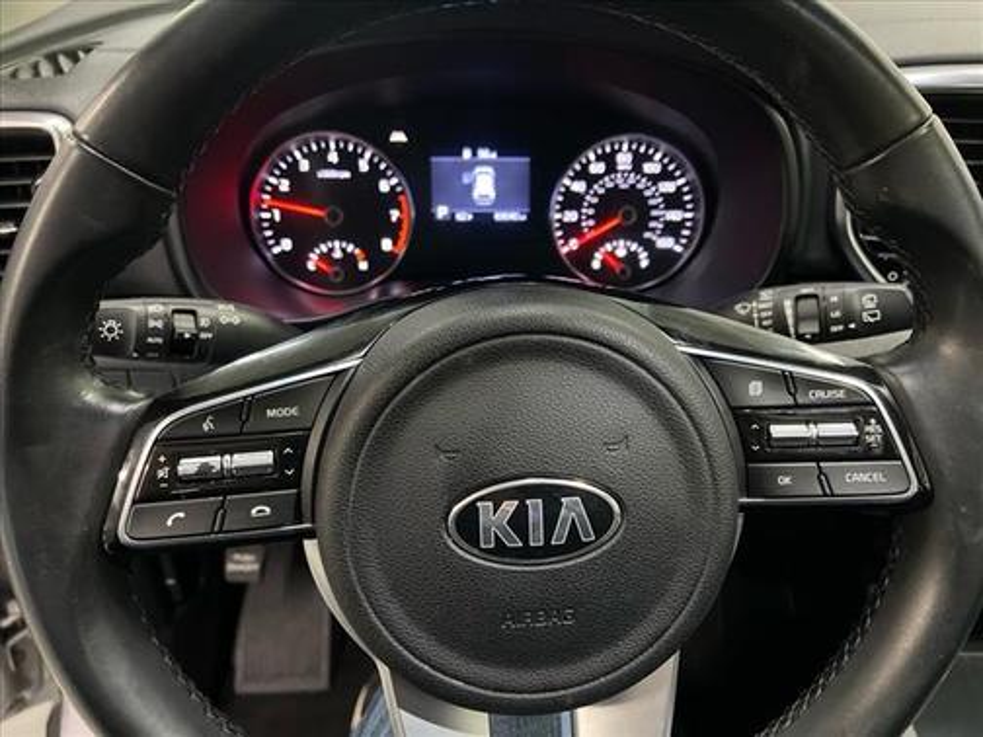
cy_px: 368
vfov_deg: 53.1
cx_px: 492
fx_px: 738
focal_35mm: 26
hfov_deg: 67.3
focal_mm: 5.7
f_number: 1.5
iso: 640
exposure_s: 1/30
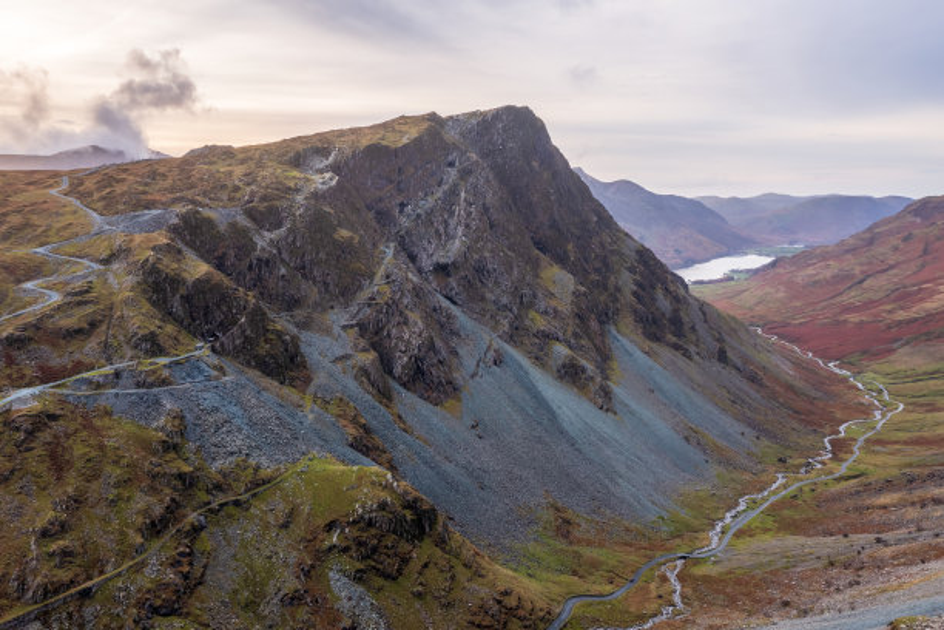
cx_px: 472
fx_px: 734
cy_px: 315
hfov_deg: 65.5
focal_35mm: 28
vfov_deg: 46.4
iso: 100
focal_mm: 10.26
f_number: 8
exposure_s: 1/100
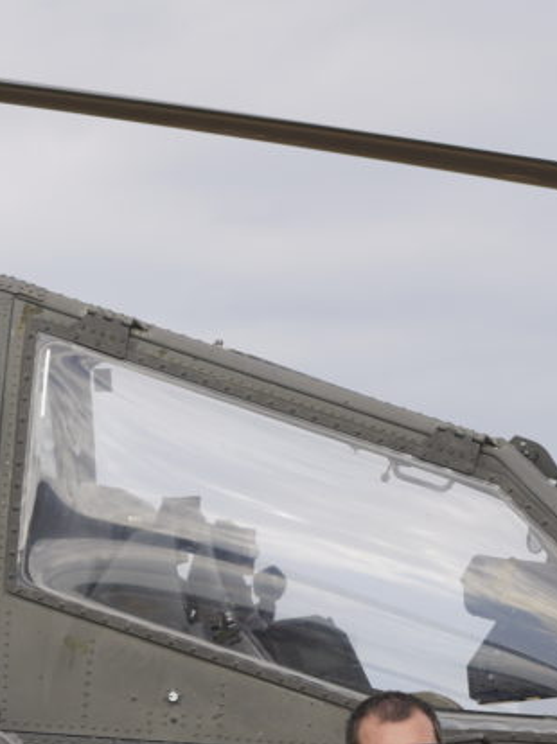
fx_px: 5992
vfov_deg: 7.1
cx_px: 383
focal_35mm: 279
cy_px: 703
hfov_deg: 5.3
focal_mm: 100
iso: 100
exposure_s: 1/500
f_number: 4.5
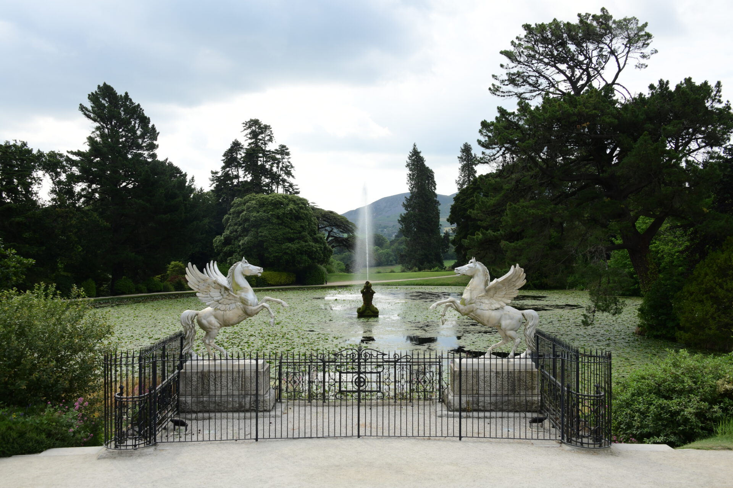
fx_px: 814
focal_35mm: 40
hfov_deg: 48.5
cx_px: 366
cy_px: 244
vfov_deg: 33.4
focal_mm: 40
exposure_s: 1/320
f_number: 13
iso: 500
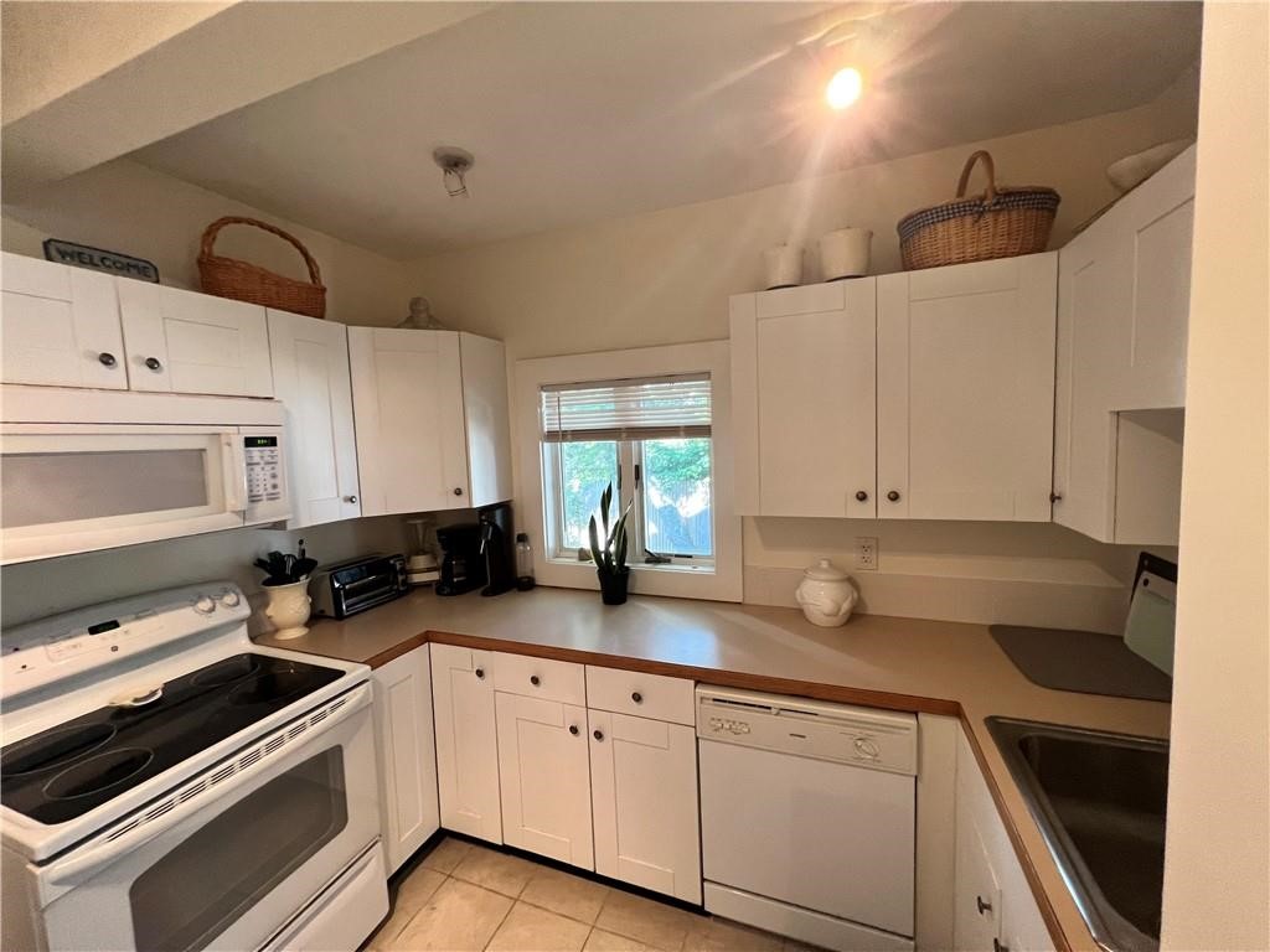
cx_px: 635
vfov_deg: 89.9
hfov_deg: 106.2
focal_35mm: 13
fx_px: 477
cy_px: 476
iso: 320
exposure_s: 1/60
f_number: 1.8
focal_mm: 1.57
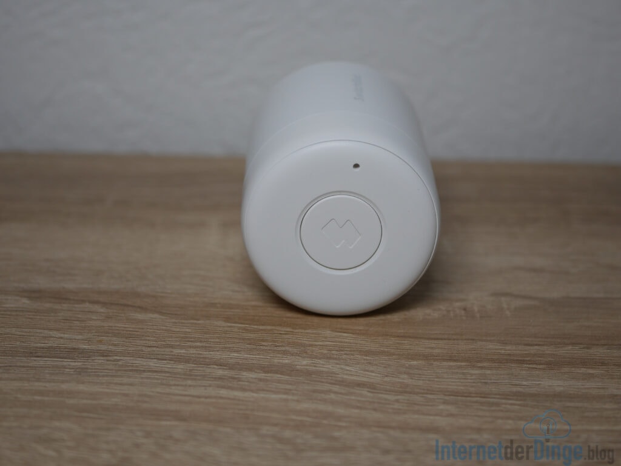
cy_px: 233
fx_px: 1077
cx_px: 310
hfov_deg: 32.2
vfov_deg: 24.4
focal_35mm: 60
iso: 200
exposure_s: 1/160
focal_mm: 30
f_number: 3.2
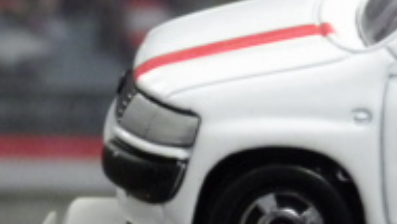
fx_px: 3341
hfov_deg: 6.7
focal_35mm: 317
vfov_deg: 3.8
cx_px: 561
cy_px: 334
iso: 800
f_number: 4.4
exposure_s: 1/30
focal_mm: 15.6
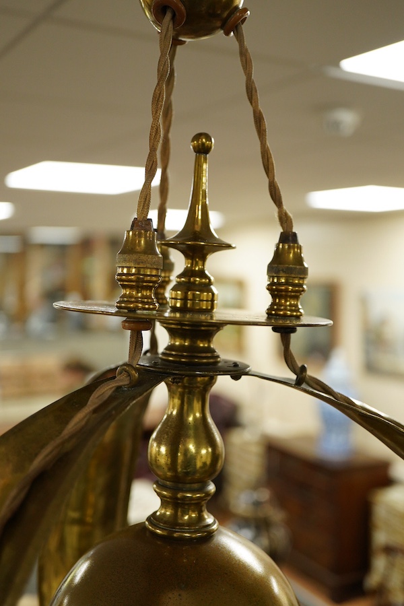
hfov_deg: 29.9
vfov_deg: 43.6
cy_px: 303
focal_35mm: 45
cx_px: 202
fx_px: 757
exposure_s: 1/125
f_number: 3.5
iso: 1250
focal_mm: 30
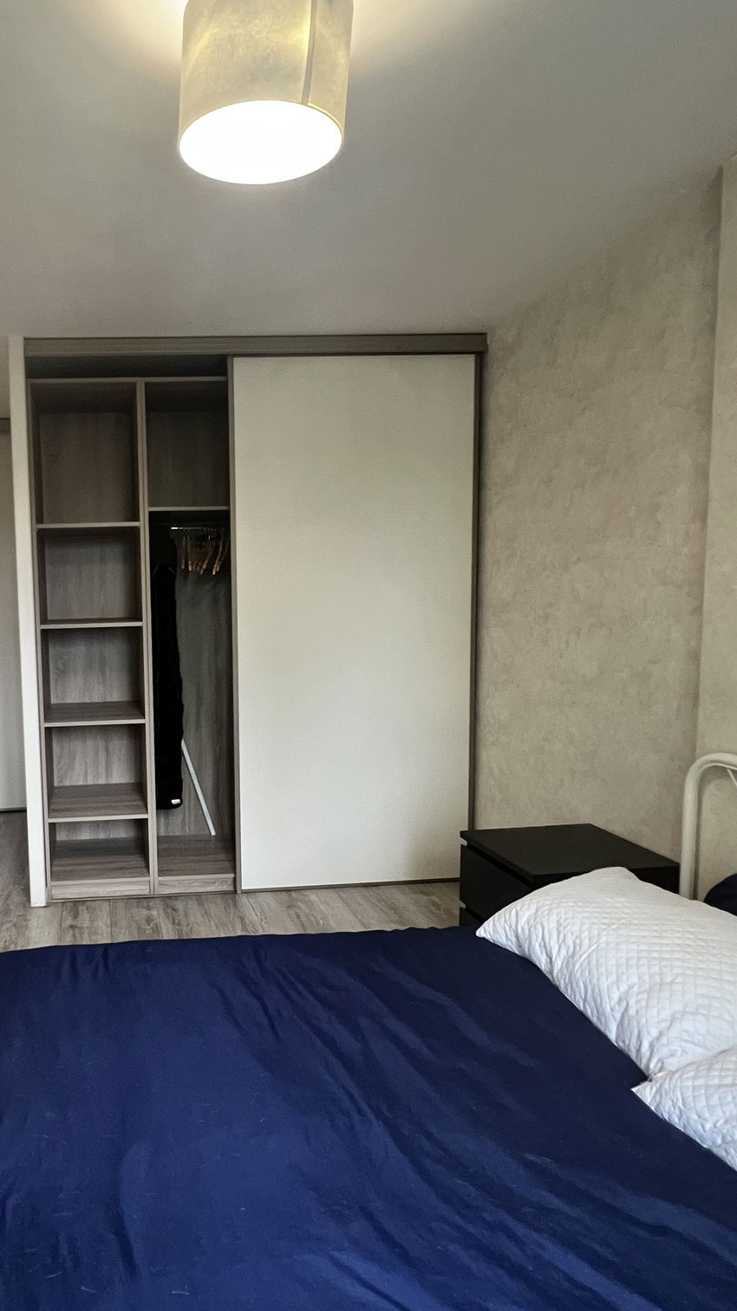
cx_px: 126
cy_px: 663
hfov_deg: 51.6
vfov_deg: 86.6
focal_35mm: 20
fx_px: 695
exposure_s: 1/60
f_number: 1.8
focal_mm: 1.57
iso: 500
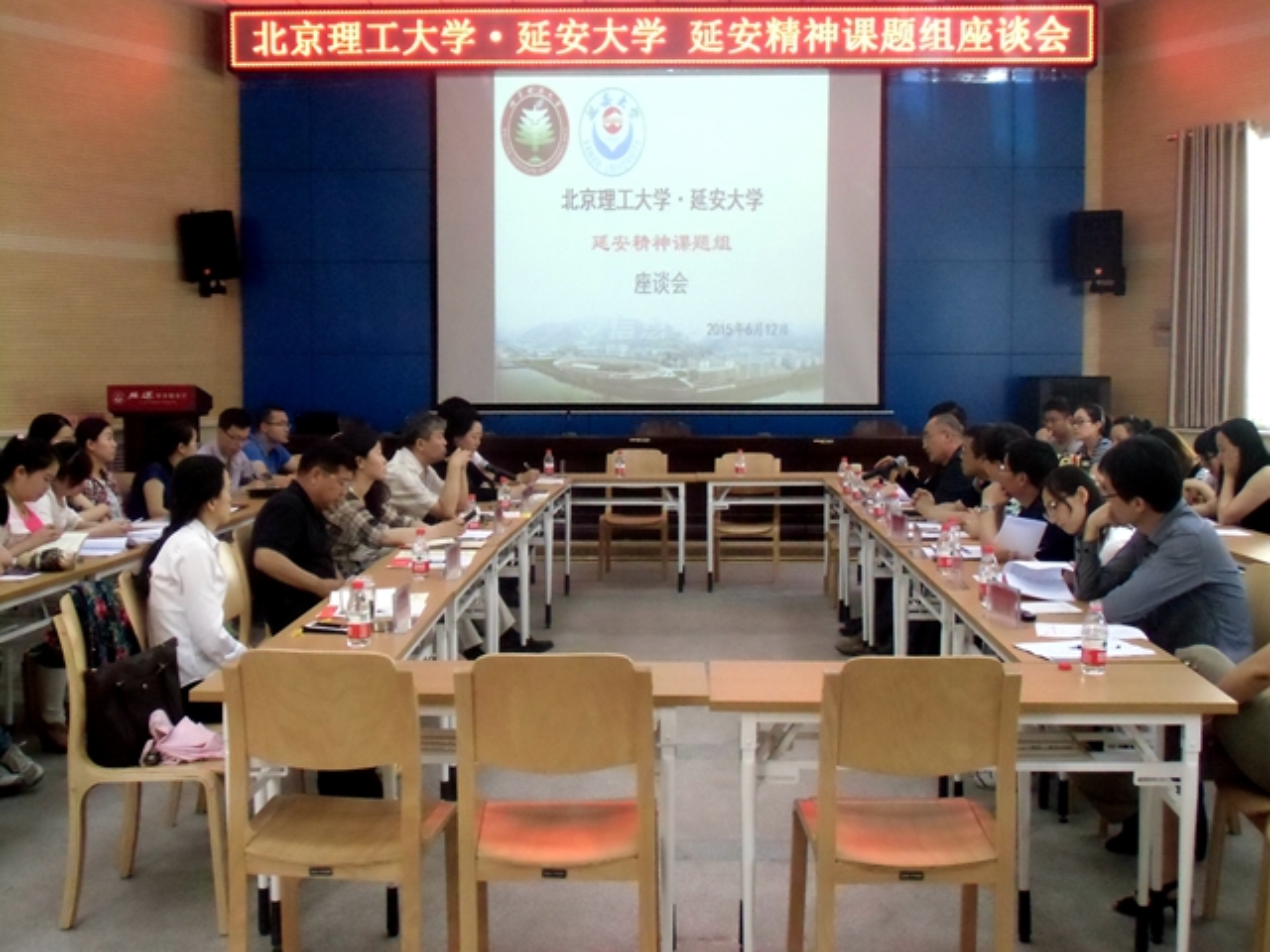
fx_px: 1468
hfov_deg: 46.8
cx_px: 635
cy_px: 476
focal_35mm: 40
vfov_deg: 36.0
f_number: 4
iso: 800
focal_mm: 7.15
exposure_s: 1/60
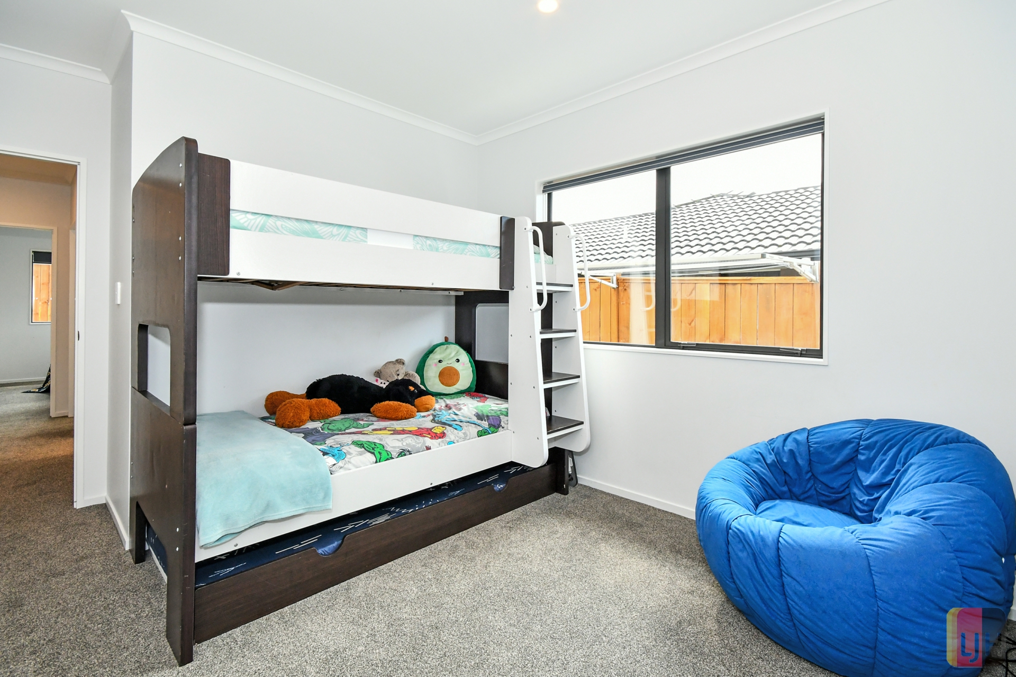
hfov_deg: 100.4
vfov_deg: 77.3
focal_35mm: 15
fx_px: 423
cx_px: 508
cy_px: 338
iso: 1000
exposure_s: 1/80
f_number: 10
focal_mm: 10
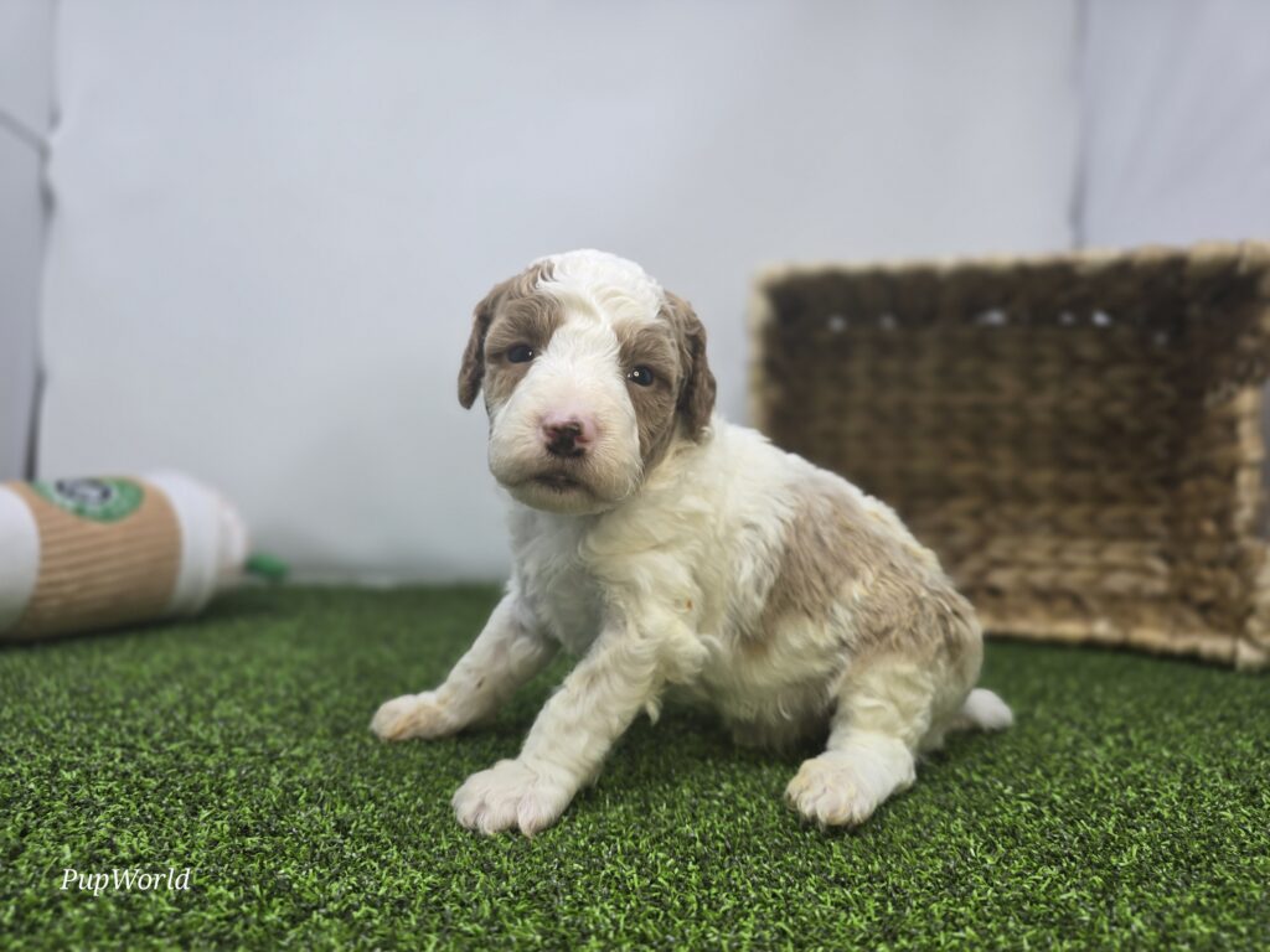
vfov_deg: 58.9
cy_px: 476
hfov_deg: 73.9
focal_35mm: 23
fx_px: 844
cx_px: 635
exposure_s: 1/120
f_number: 1.7
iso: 40
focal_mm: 6.3
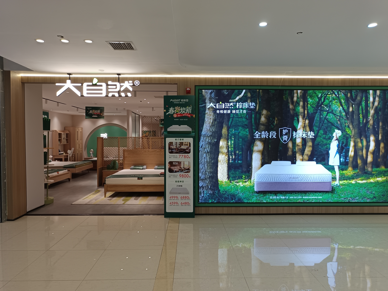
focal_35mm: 24
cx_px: 194
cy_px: 146
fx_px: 269
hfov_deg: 71.6
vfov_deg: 56.8
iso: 190
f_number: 1.7
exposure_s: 1/50
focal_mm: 5.31
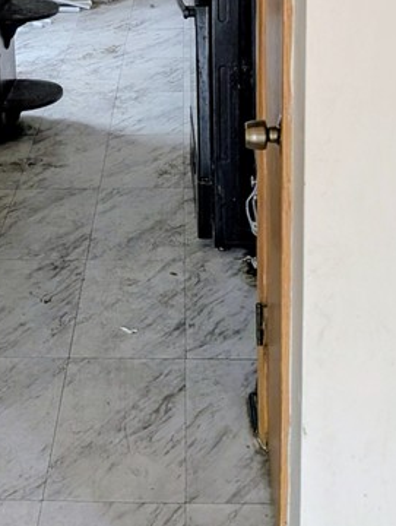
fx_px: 1096
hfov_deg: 20.1
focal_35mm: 72
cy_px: 63
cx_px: 39
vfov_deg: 26.2
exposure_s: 1/88.5
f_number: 1.68
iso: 2116
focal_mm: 6.9
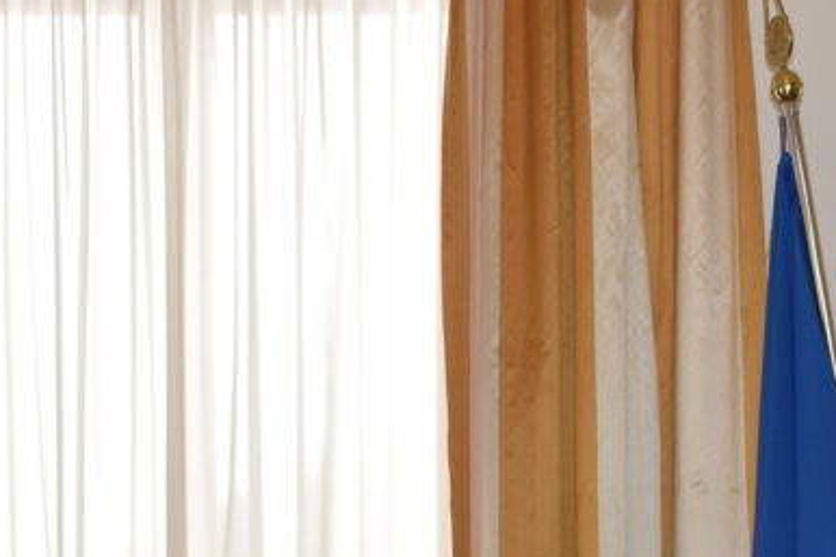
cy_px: 844
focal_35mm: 112
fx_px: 2600
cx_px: 613
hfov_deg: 18.2
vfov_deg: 11.7
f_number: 5.6
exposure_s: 1/125
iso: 500
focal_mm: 24
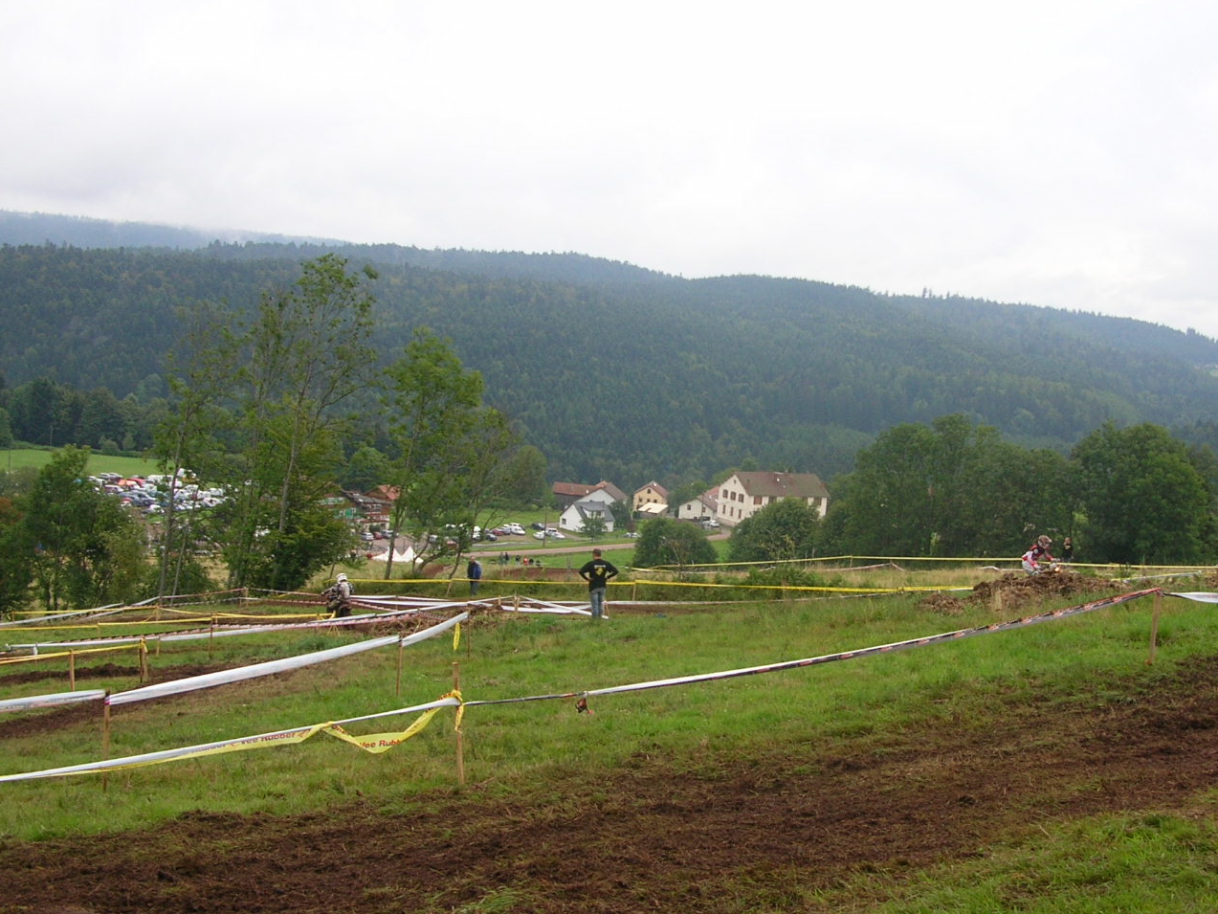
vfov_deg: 32.8
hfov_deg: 42.8
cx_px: 723
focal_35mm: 44
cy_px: 532
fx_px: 1548
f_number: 2.8
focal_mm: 5.8
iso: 50
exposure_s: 1/352
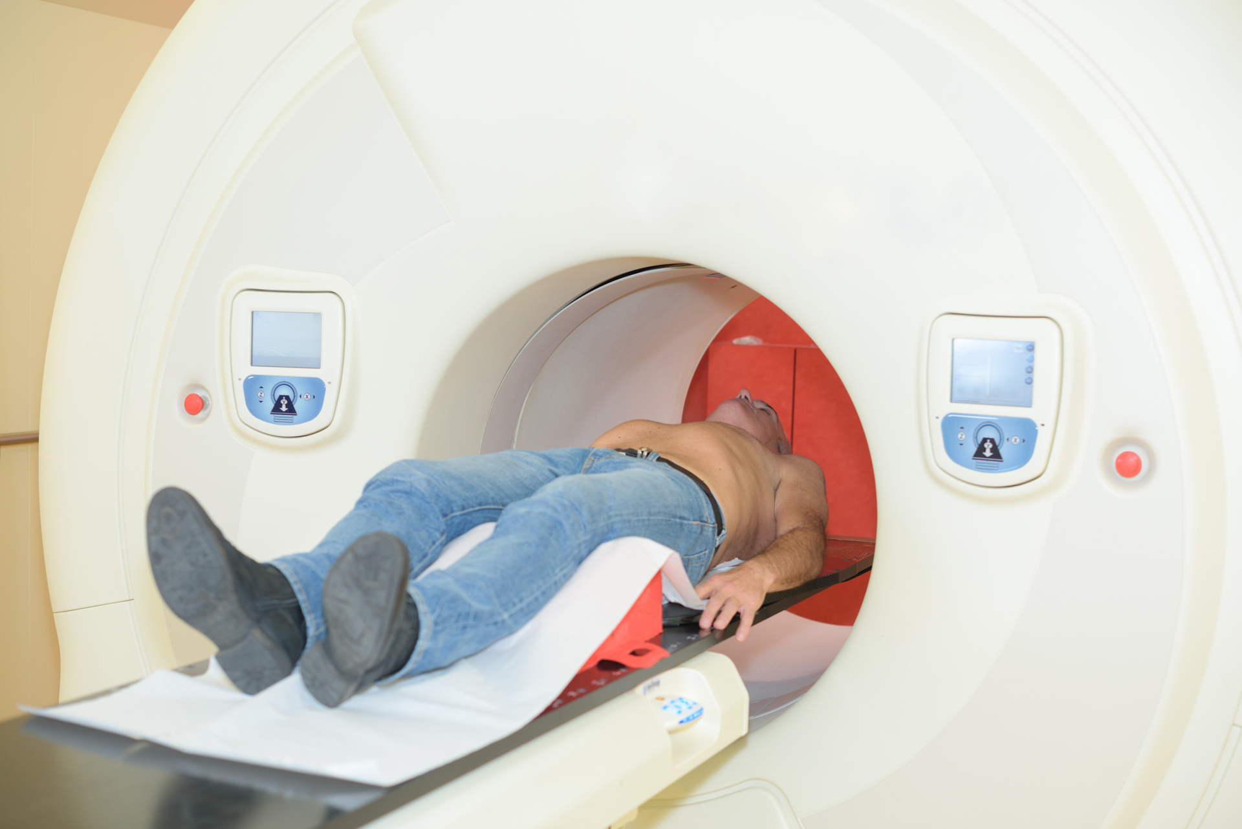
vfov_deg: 27.0
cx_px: 621
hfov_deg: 39.6
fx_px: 1725
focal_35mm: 50
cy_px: 414
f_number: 3.5
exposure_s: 1/80
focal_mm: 50
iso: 250
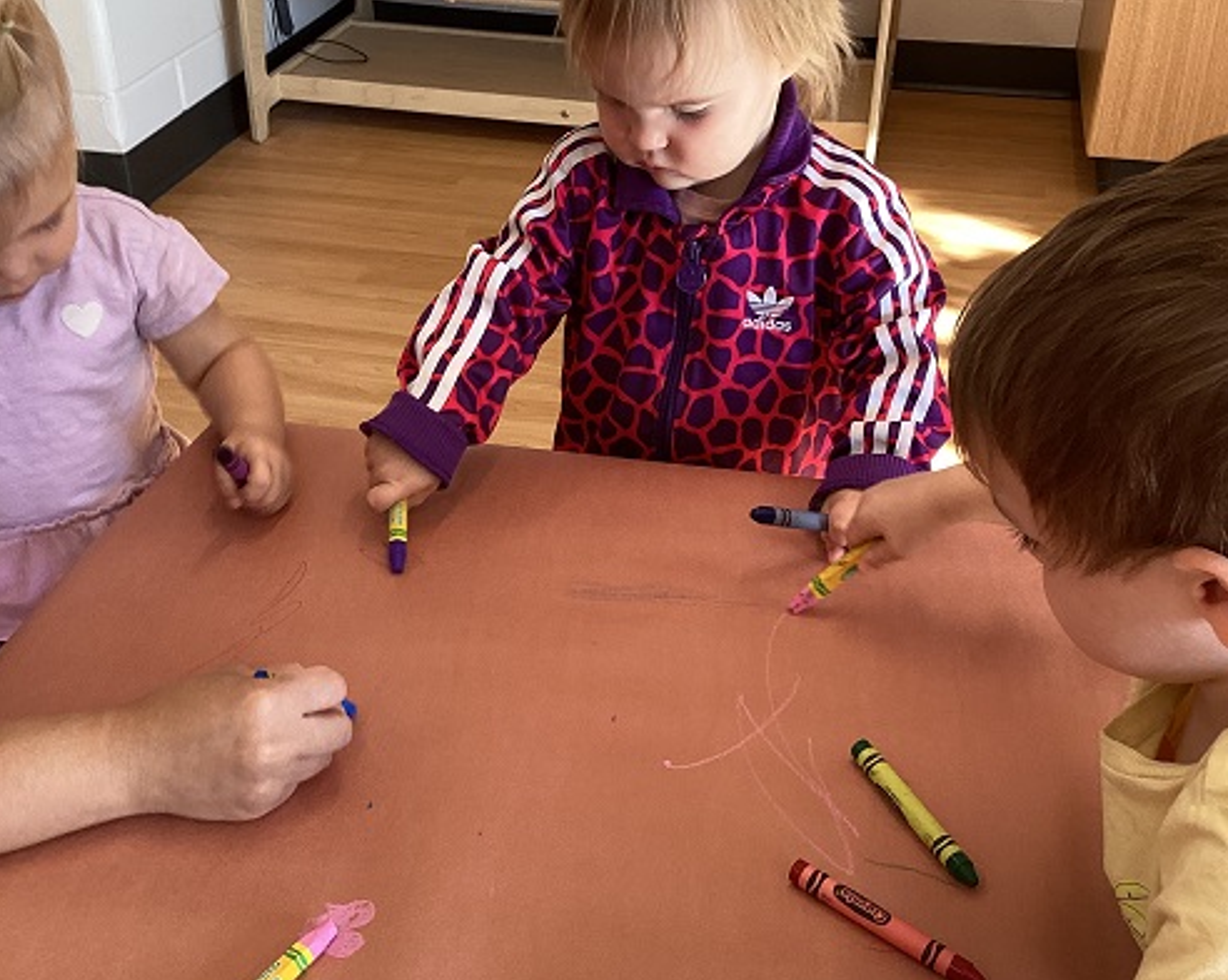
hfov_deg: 44.8
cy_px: 466
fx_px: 1489
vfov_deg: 36.4
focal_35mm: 41
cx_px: 616
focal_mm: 3.3
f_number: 2.4
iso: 64
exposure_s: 1/60
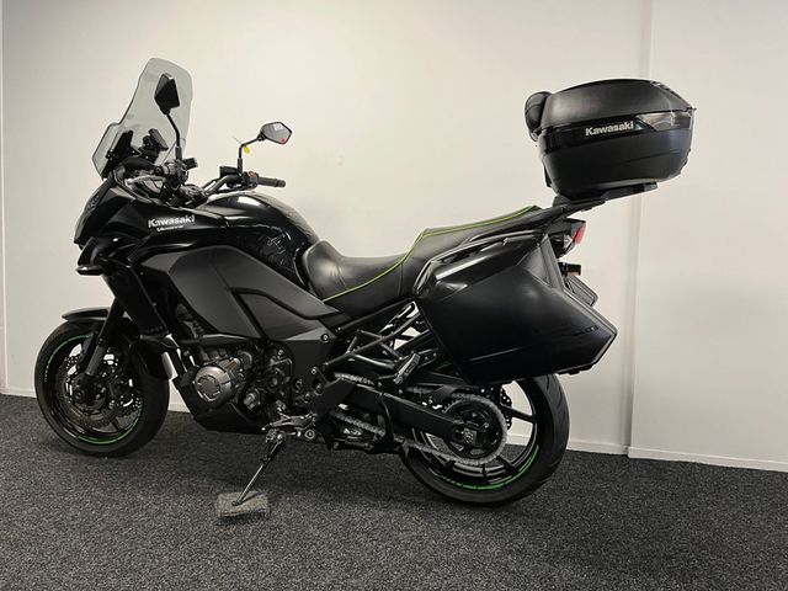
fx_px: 592
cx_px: 394
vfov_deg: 53.1
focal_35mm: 26
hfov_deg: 67.3
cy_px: 296
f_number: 1.6
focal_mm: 5.1
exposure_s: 1/50
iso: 100
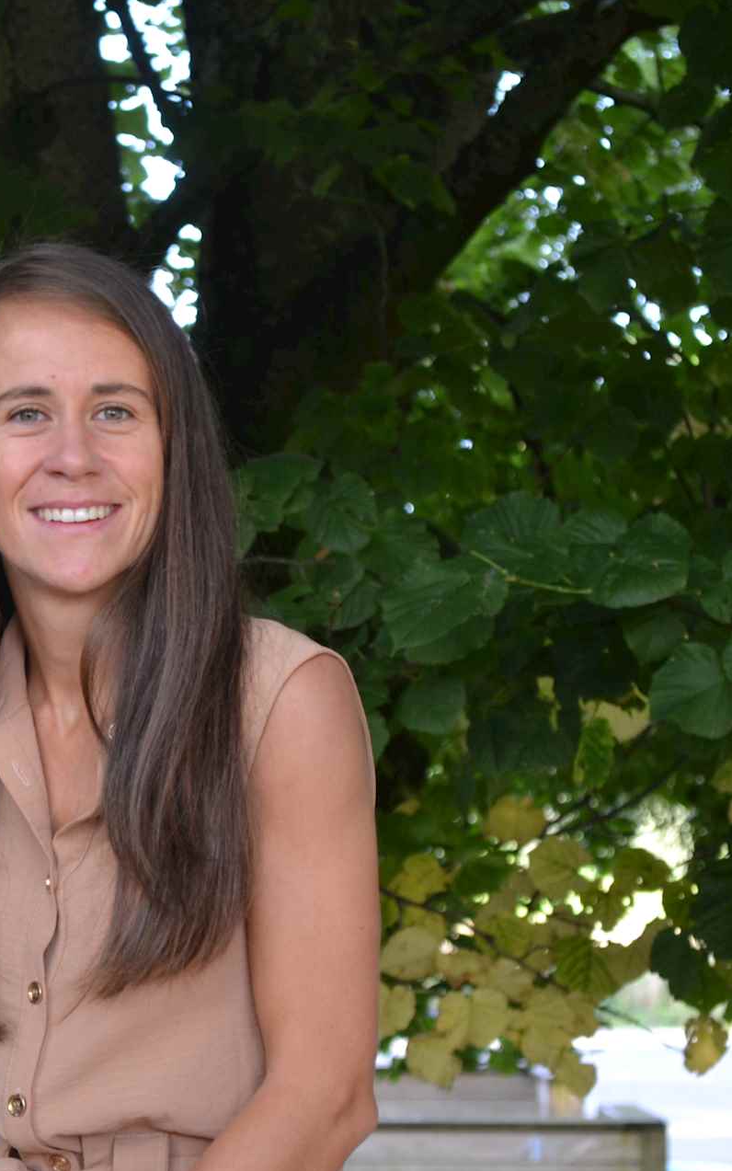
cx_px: 34
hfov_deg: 10.3
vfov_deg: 16.5
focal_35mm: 127
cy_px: 587
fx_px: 4045
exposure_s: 1/40
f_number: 5.6
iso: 400
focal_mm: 55
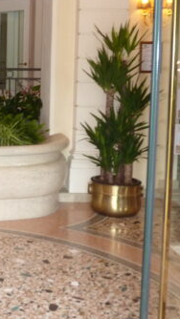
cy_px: 100
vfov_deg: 36.1
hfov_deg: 19.3
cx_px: -60
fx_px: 483
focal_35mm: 57
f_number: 3.3
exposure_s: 1/30
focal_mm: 4.1
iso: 250
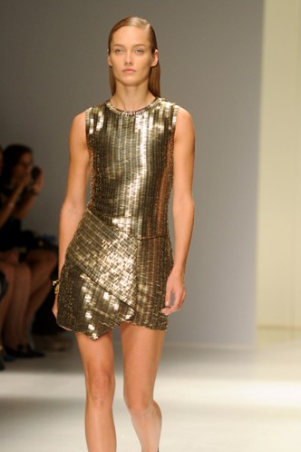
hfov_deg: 5.3
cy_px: 280
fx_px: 3223
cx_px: 122
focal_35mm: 257
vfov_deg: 8.0
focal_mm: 200
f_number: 5.6
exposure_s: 1/640
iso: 1600
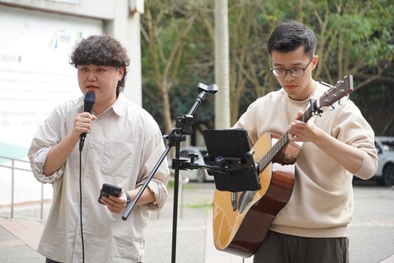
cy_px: 131
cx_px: 195
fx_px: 1811
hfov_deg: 12.4
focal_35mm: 166
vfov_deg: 8.3
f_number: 5.6
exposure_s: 1/200
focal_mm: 109
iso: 500
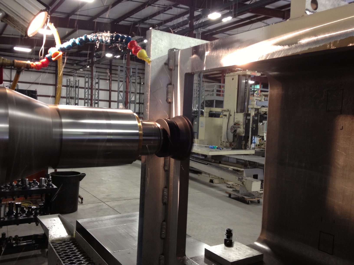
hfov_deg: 52.6
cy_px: 132
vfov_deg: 40.7
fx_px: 358
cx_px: 177
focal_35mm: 35
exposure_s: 1/20
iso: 100
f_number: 2.4
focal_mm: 4.28
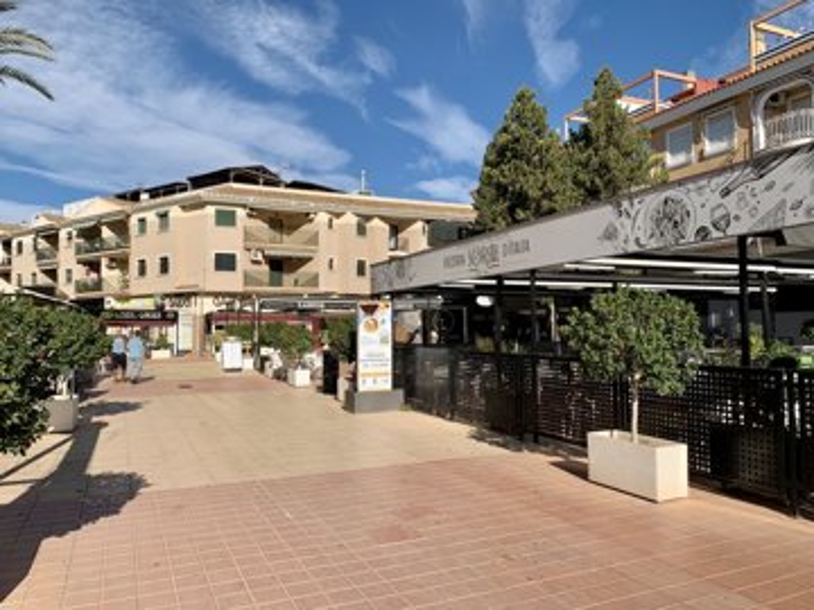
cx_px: 407
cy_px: 305
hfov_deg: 67.3
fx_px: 611
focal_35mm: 26
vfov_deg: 53.1
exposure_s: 1/3650
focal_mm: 4.25
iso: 25
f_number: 1.8
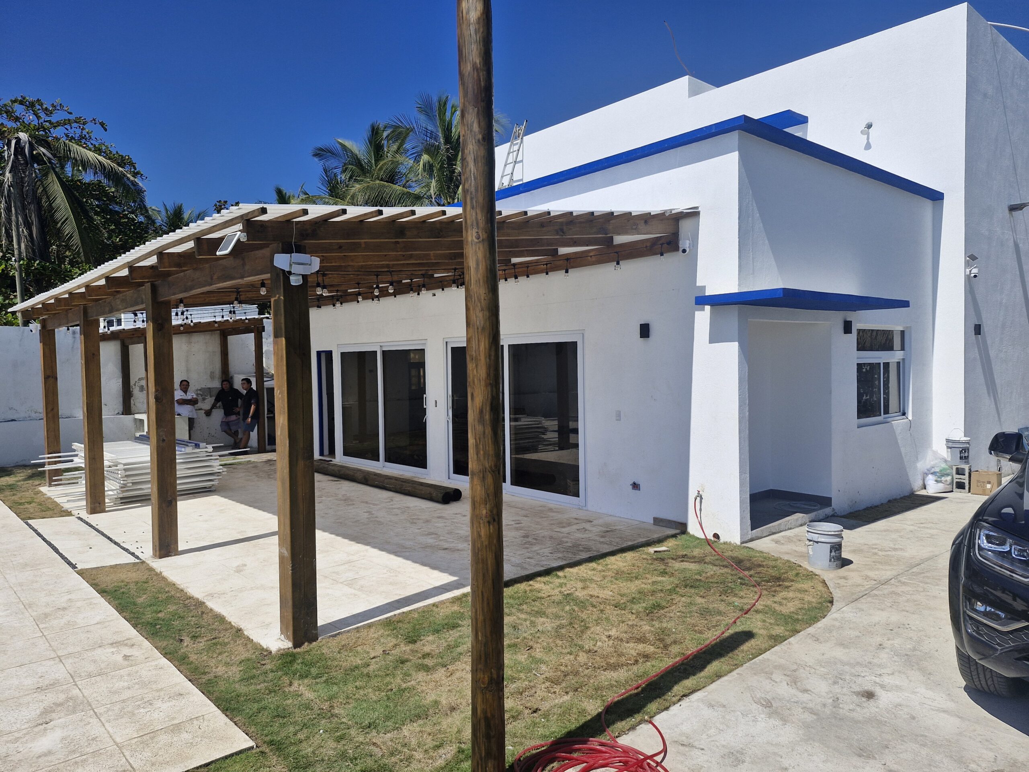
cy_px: 386
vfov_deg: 58.9
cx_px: 514
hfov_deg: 73.9
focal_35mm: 23
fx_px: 684
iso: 50
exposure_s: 1/3632
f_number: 1.8
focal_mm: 5.54
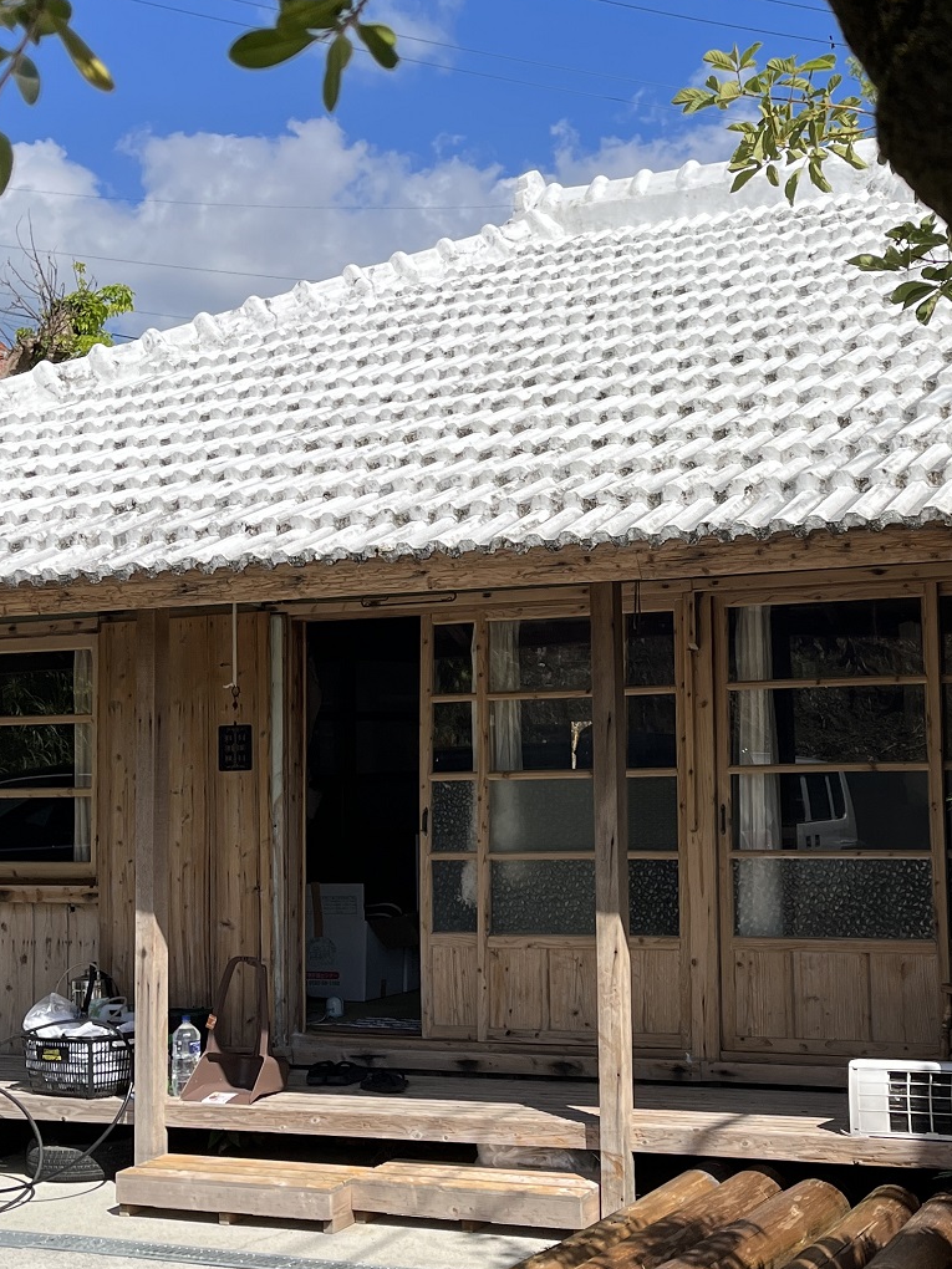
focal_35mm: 51
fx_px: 1870
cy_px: 588
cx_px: 686
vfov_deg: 37.5
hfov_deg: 28.2
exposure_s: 1/4016
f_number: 1.6
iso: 50
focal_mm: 5.1
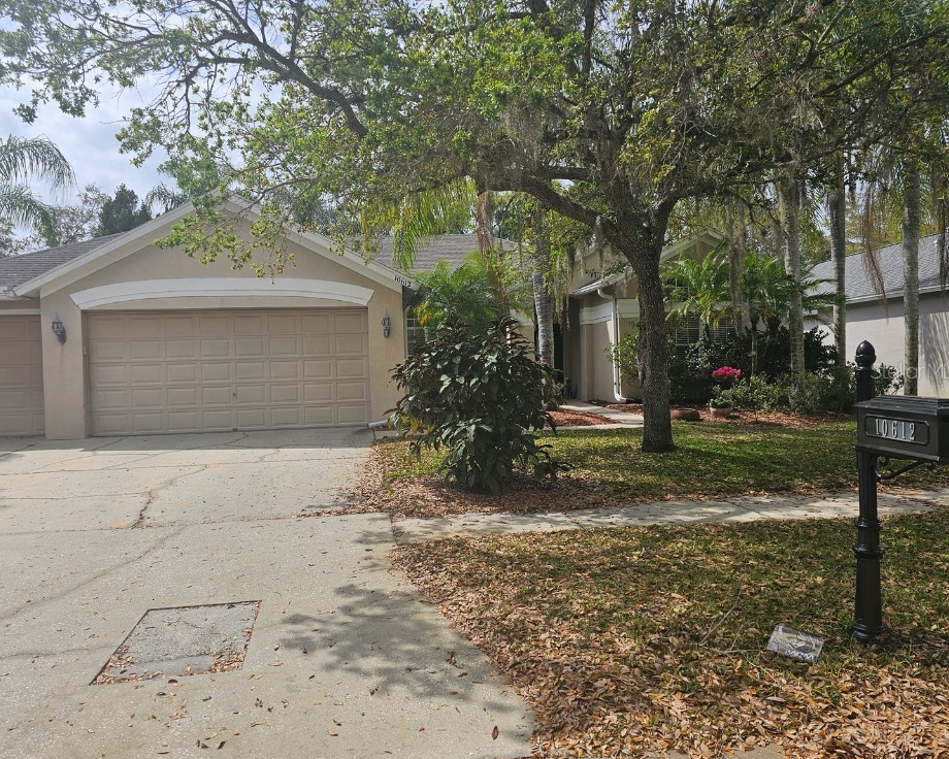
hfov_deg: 68.0
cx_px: 439
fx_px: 702
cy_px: 370
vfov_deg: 56.8
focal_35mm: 25
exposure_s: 1/1047
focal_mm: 6.3
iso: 10
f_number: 1.7
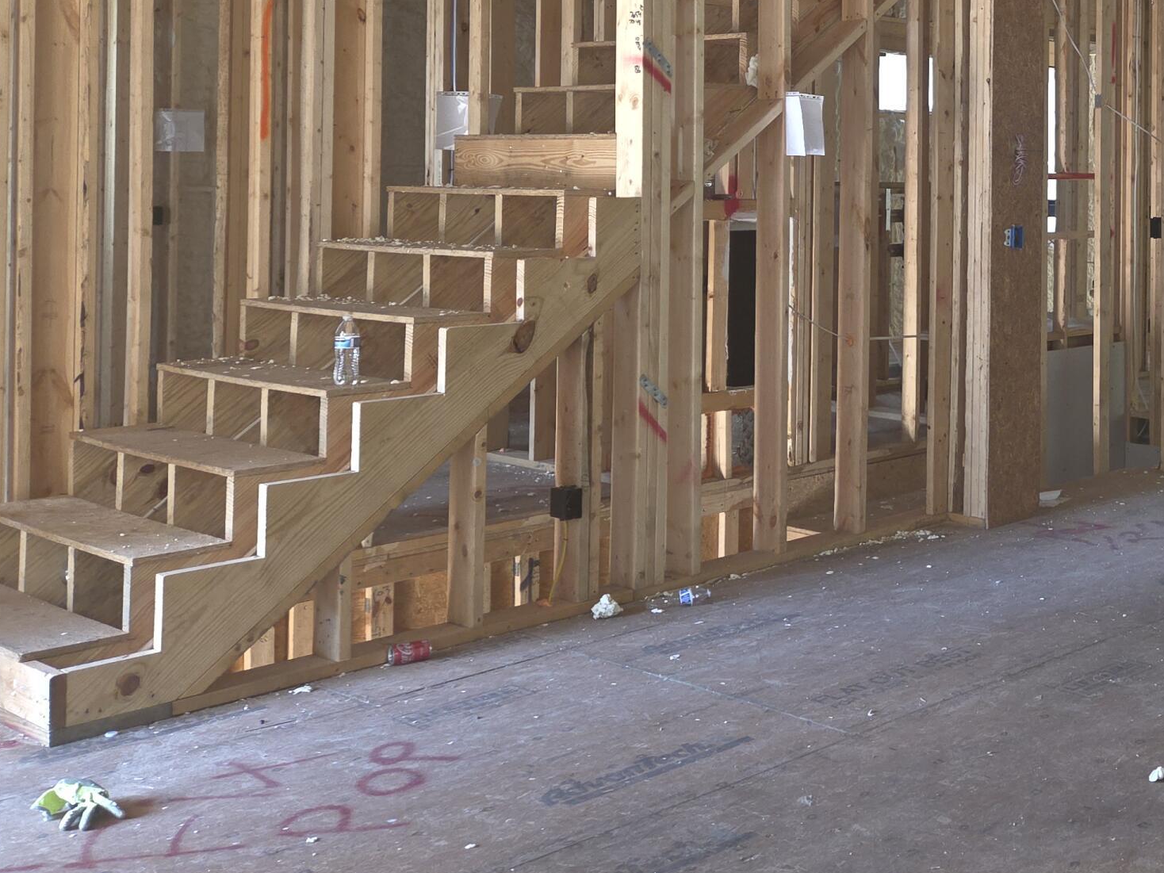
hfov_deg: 36.8
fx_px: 1580
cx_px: 1127
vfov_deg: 30.0
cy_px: 153
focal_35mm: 47
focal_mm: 5.4
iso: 250
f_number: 1.8
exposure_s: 1/60
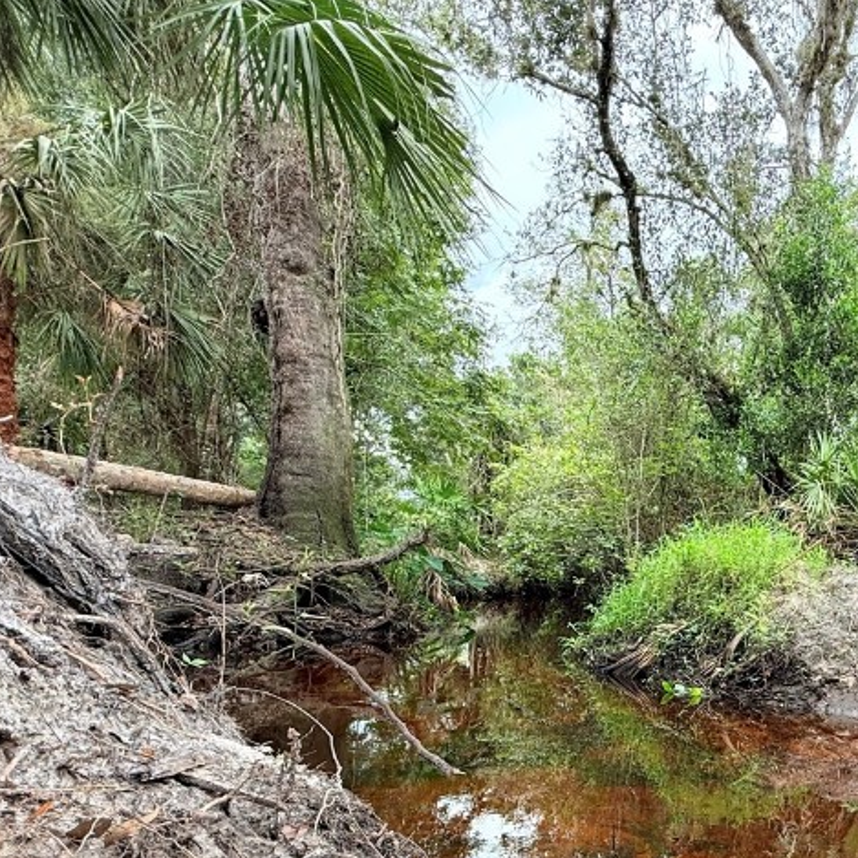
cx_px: 712
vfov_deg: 56.3
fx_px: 757
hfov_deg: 54.2
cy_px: 640
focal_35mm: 27
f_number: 2.2
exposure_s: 1/99
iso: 64
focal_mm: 2.22
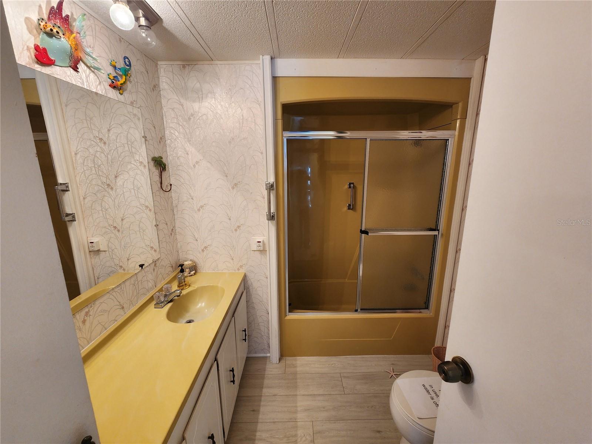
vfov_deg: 89.9
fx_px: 222
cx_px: 296
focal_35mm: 13
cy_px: 222
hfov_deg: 106.2
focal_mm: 2.2
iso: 160
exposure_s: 1/60
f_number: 2.2
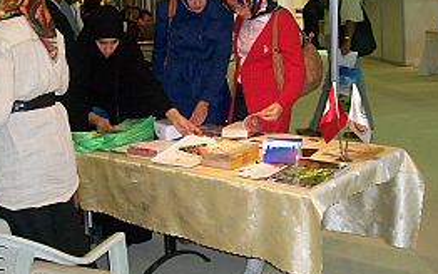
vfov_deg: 23.3
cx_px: 231
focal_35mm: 55
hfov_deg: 36.9
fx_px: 657
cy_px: 67
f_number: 2.8
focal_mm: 5.7
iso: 160
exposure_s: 1/60
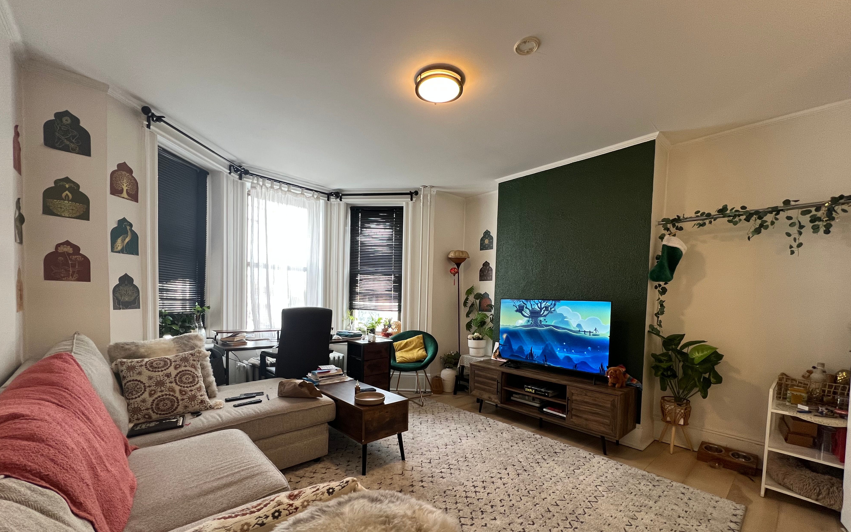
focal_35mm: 14
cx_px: 423
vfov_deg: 78.0
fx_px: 325
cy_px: 312
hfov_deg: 105.3
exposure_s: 1/120
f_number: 1.8
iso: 160
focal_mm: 1.57
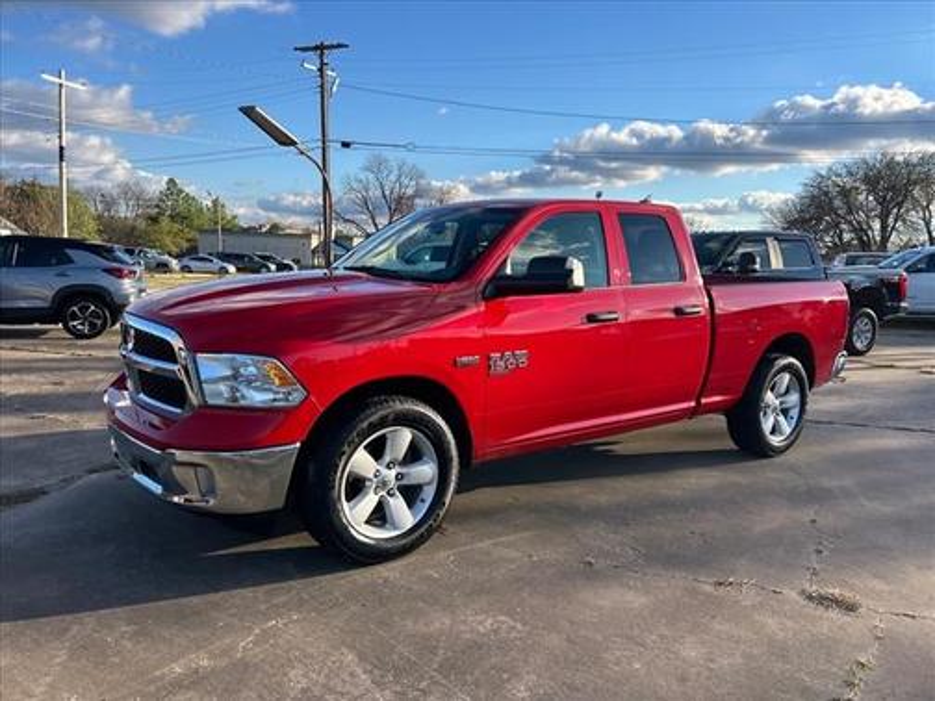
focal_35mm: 26
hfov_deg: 67.3
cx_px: 468
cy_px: 350
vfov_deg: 53.1
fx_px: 702
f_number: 1.5
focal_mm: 5.7
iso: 50
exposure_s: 1/2123
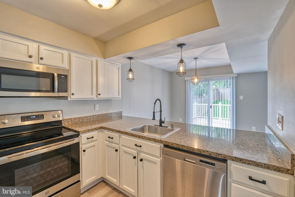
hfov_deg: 100.4
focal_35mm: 15
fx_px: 123
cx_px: 148
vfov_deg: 77.3
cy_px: 98
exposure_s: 1/10
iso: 400
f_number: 8
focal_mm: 10
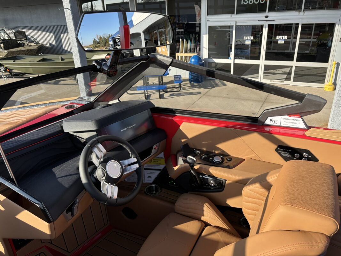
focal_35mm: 26
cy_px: 128
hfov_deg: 67.3
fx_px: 256
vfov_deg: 53.1
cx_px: 170
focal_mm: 5.96
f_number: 1.6
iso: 50
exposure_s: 1/1092
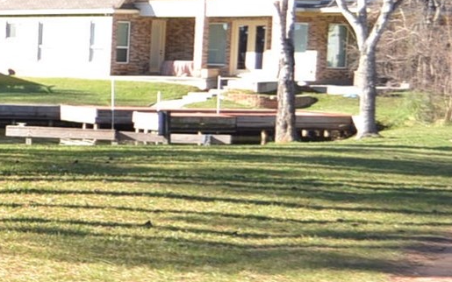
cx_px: -418
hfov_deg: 15.0
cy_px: 215
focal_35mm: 116
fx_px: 1429
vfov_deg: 11.3
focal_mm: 18
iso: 100
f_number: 3.5
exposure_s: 1/200
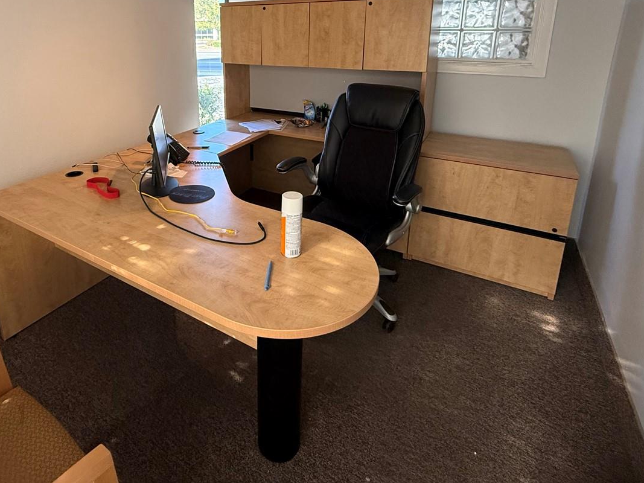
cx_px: 264
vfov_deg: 60.1
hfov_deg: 78.3
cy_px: 123
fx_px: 391
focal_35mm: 21
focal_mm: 2.22
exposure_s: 1/120
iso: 400
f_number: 2.2
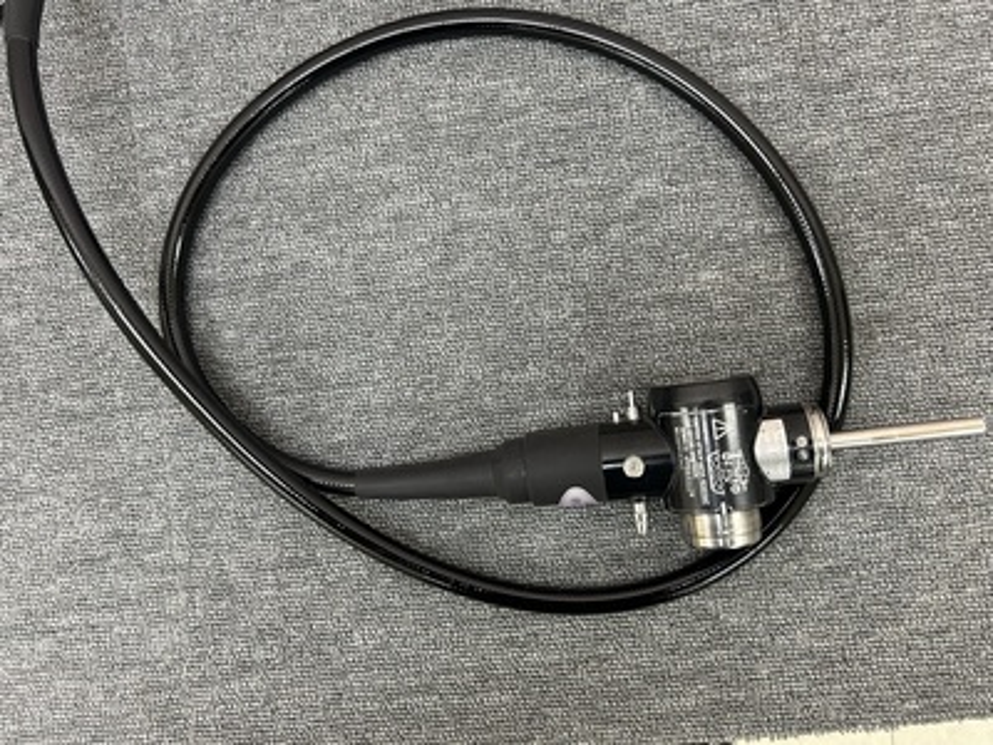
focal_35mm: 26
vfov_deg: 53.1
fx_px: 746
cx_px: 496
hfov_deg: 67.3
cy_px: 372
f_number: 1.5
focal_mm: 5.7
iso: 125
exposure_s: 1/120
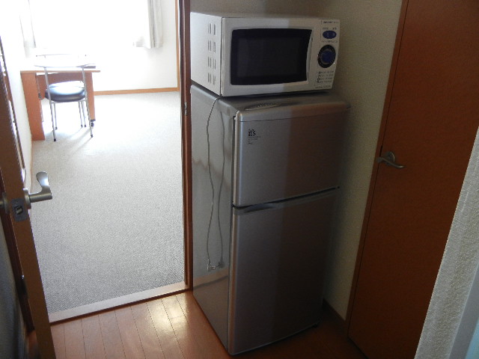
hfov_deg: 60.0
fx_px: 415
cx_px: 240
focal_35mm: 30
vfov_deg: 46.8
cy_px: 180
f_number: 3.5
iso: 400
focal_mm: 5.4
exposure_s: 1/28.3
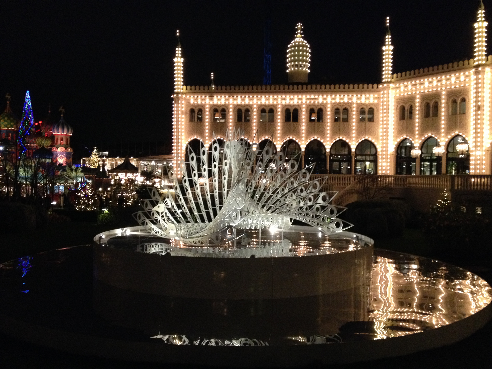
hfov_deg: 52.6
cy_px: 184
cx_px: 246
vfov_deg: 40.7
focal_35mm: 35
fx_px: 497
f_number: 2.4
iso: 400
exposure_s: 1/17
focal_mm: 4.28
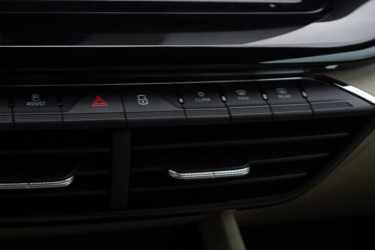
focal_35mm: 57
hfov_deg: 34.2
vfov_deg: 23.7
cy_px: 155
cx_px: 85
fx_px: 594
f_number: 3.5
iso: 125
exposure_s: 1/40
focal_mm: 24
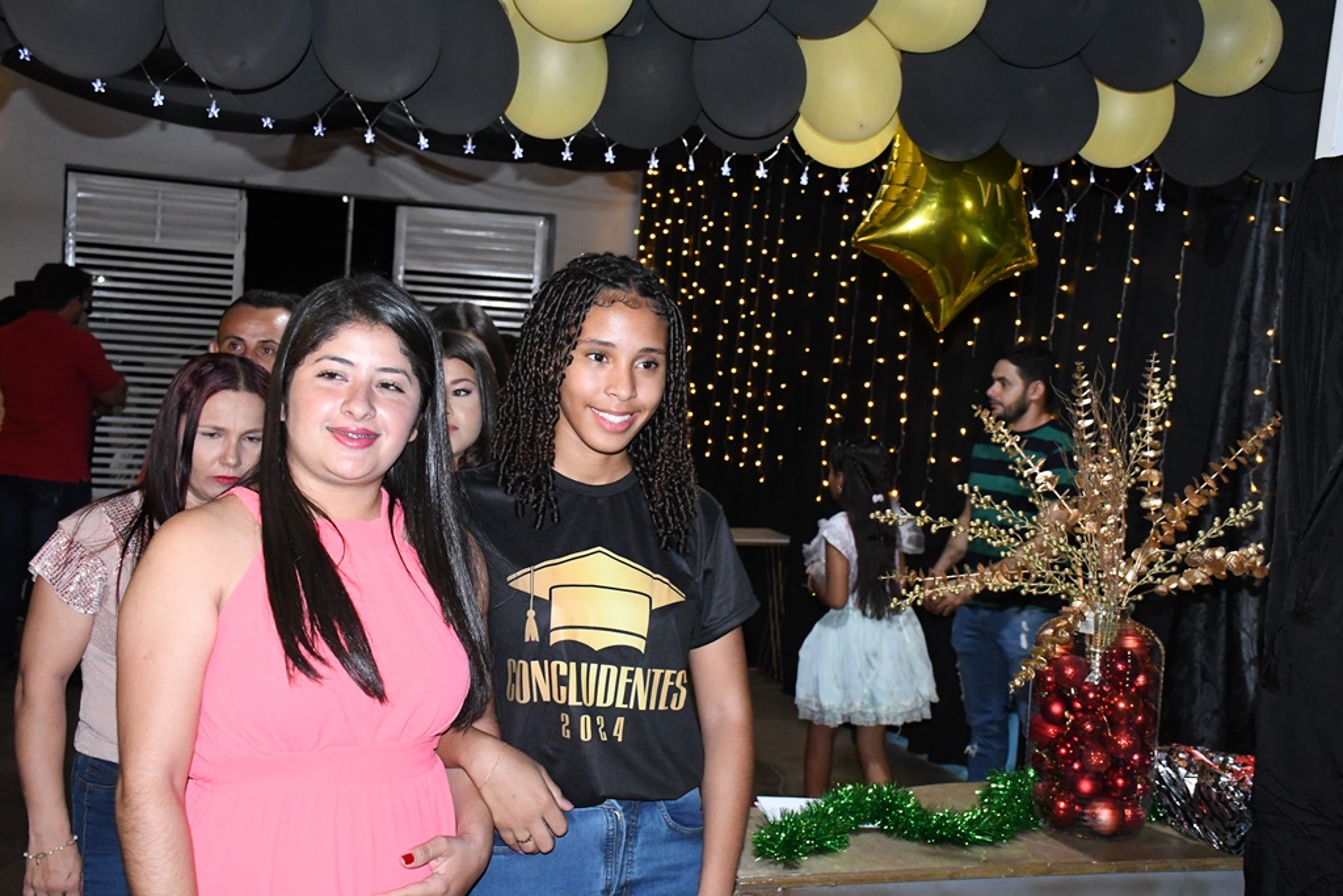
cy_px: 448
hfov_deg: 43.6
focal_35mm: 45
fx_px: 1679
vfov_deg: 29.9
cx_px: 672
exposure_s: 1/160
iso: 5000
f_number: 6.3
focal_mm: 30
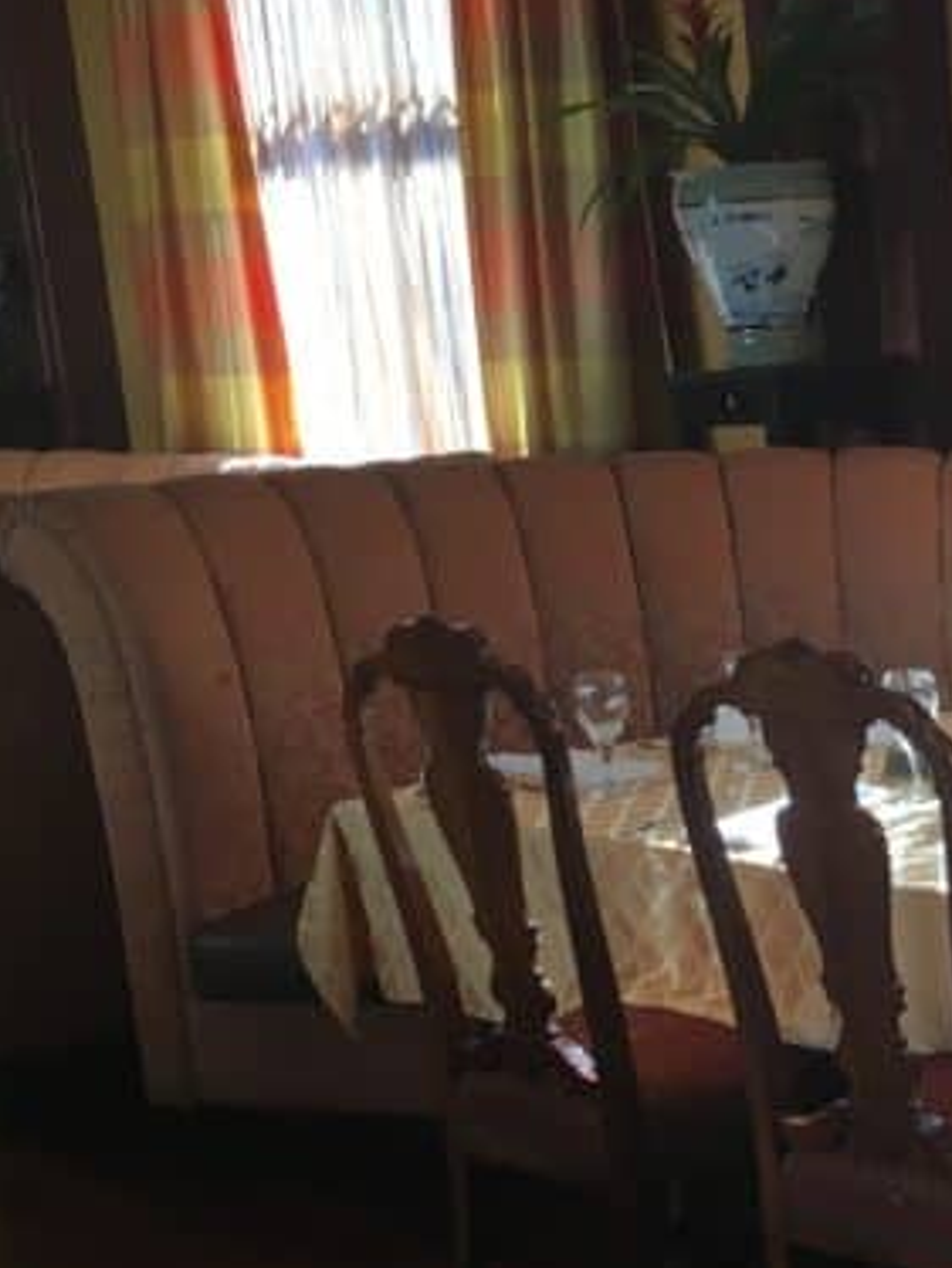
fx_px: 2271
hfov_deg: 21.7
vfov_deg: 31.1
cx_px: 1179
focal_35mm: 62
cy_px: 705
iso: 25
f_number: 2.2
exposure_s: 1/30
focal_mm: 4.15
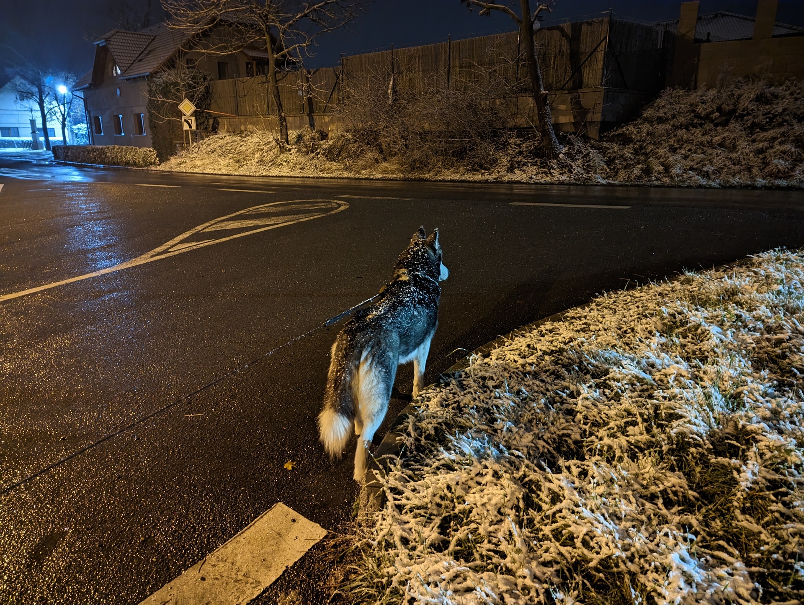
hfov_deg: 71.5
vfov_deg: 56.9
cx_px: 402
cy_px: 302
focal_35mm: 24
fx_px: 558
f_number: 1.85
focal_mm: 6.81
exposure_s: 1/3.29
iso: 802
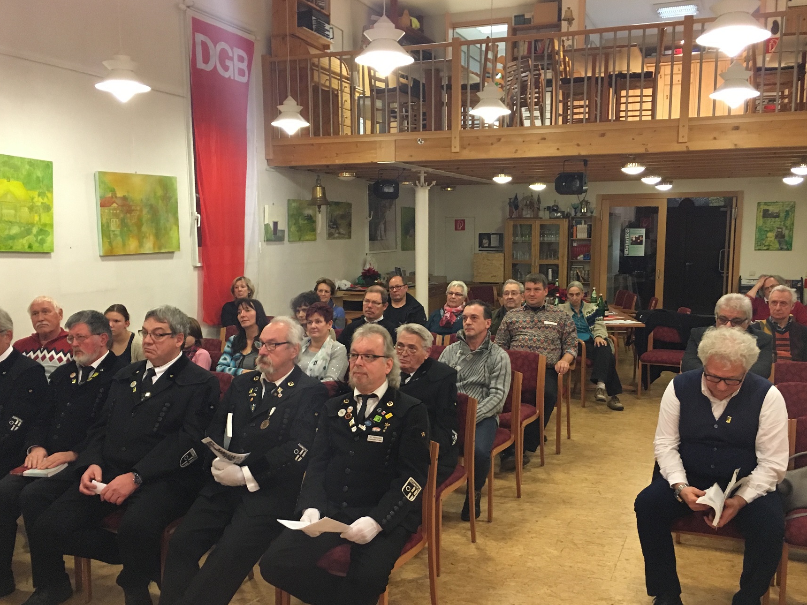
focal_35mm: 34
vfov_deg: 41.7
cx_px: 414
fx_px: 793
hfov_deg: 54.0
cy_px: 344
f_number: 2.2
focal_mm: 4.15
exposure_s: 1/20
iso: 200
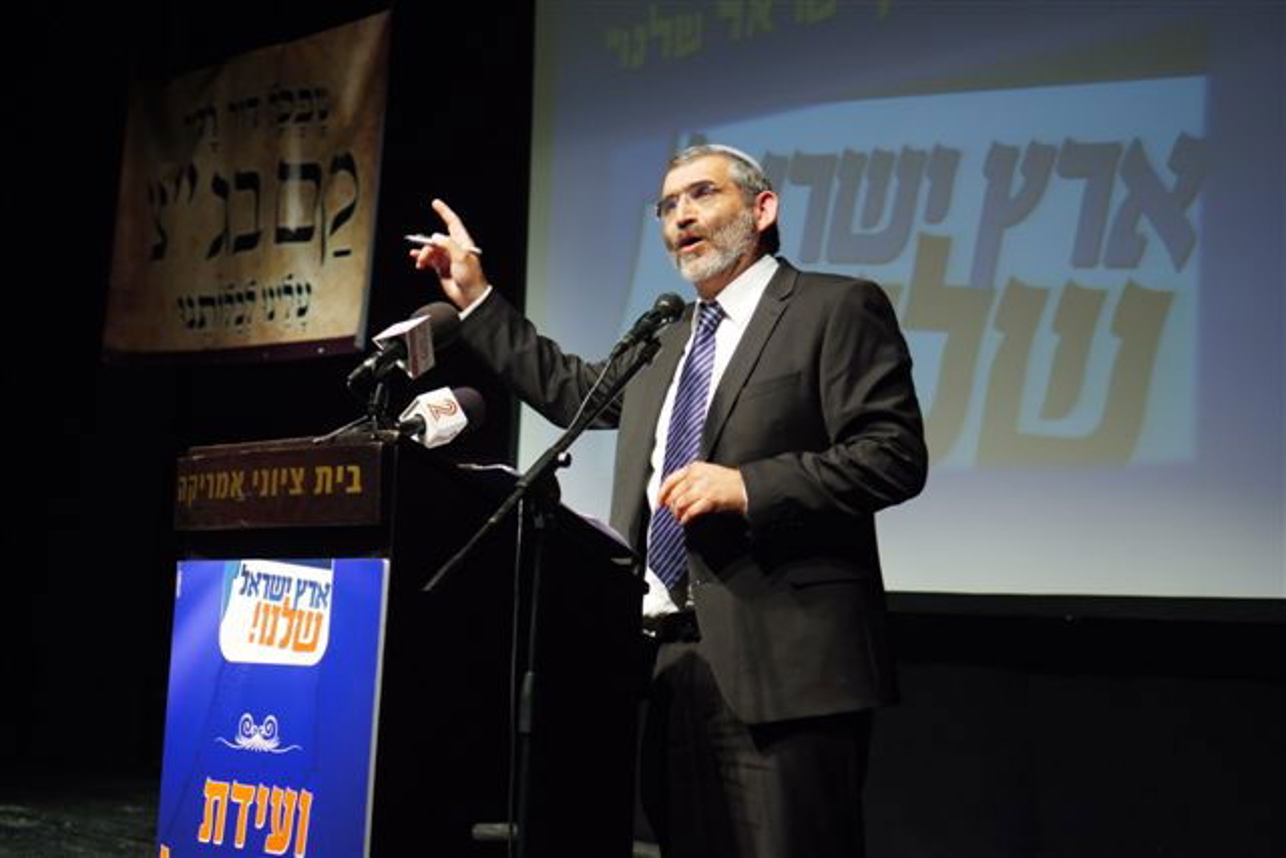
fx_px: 2144
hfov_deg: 33.4
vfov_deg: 22.6
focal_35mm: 60
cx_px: 643
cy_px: 429
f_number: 3.2
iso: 640
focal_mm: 40
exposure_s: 1/125
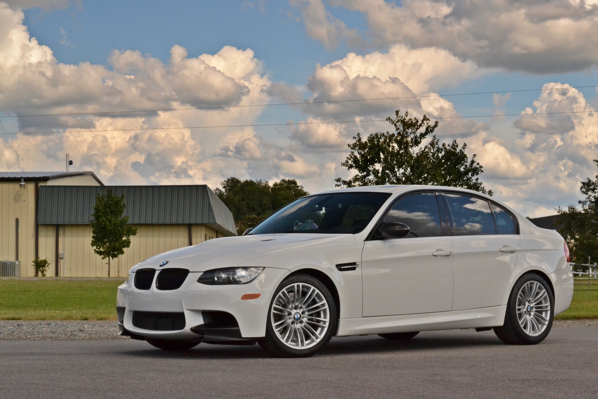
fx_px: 1246
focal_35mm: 75
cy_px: 200
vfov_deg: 18.2
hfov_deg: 27.0
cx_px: 299
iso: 1600
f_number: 14
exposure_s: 1/800
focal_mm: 50
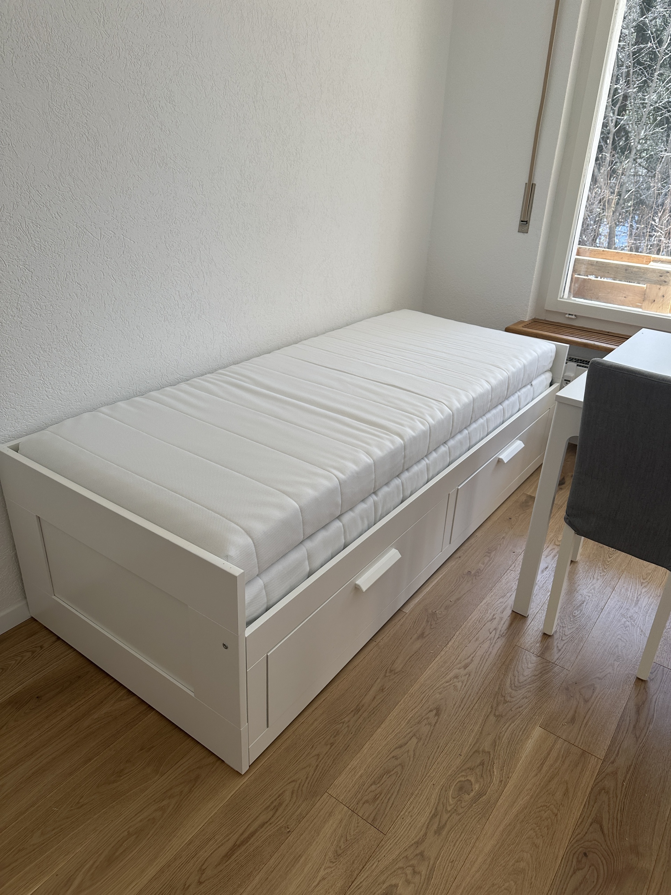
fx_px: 620
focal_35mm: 24
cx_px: 336
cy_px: 448
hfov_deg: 56.8
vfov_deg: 71.6
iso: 80
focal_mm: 6.86
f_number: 1.78
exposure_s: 1/311
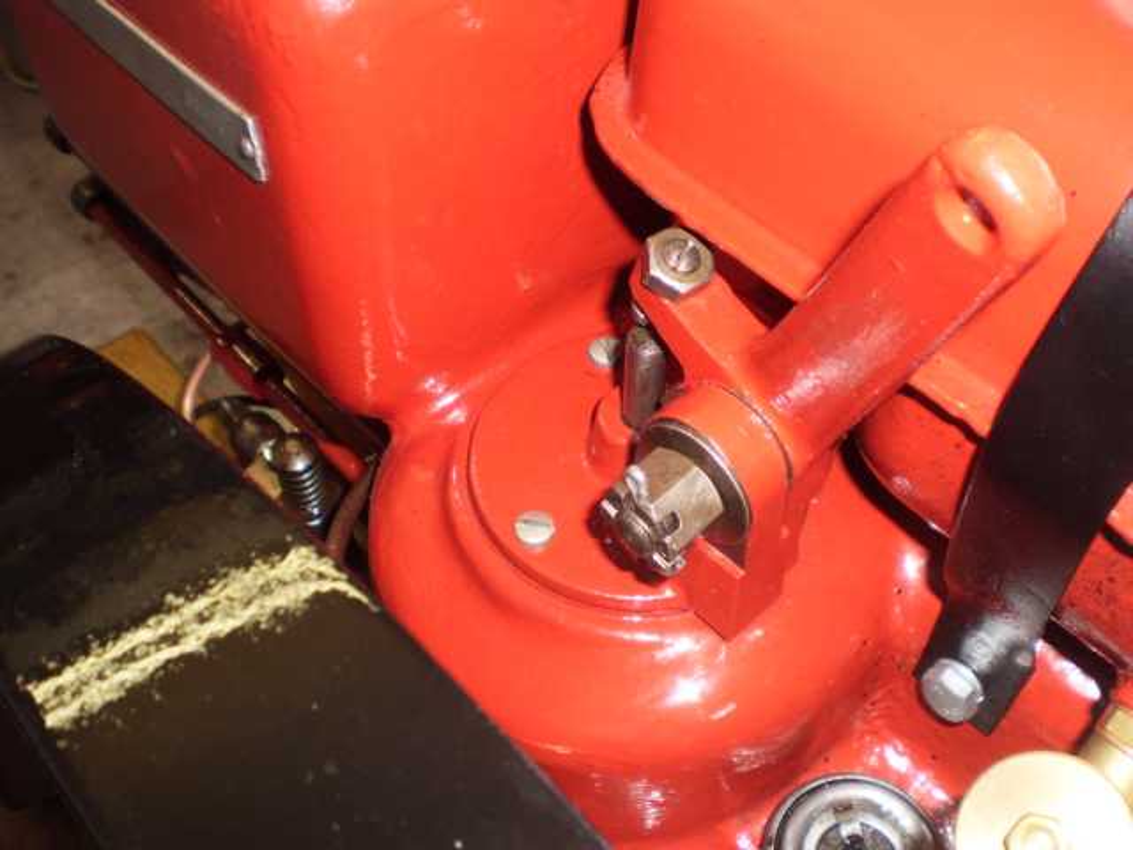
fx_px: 1178
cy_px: 425
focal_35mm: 36
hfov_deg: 51.4
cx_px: 566
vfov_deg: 39.7
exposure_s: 1/30
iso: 125
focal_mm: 6.3
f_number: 3.1
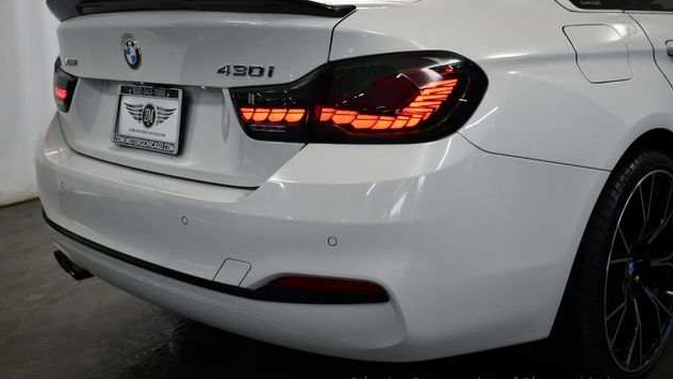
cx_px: 333
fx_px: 803
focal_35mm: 45
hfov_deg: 45.5
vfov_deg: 26.5
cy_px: 173
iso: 500
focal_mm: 21
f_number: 3.8
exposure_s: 1/250
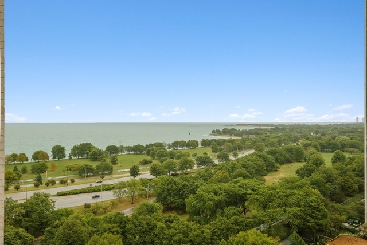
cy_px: 122
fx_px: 275
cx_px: 184
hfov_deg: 67.3
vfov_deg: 48.0
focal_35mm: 27
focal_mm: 27
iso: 200
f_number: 8
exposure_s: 1/100
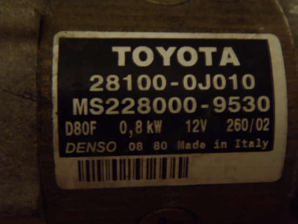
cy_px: 112
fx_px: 319
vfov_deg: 38.7
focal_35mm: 37
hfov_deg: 50.1
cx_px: 149
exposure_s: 1/4
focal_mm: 6.64
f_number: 4.7
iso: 400
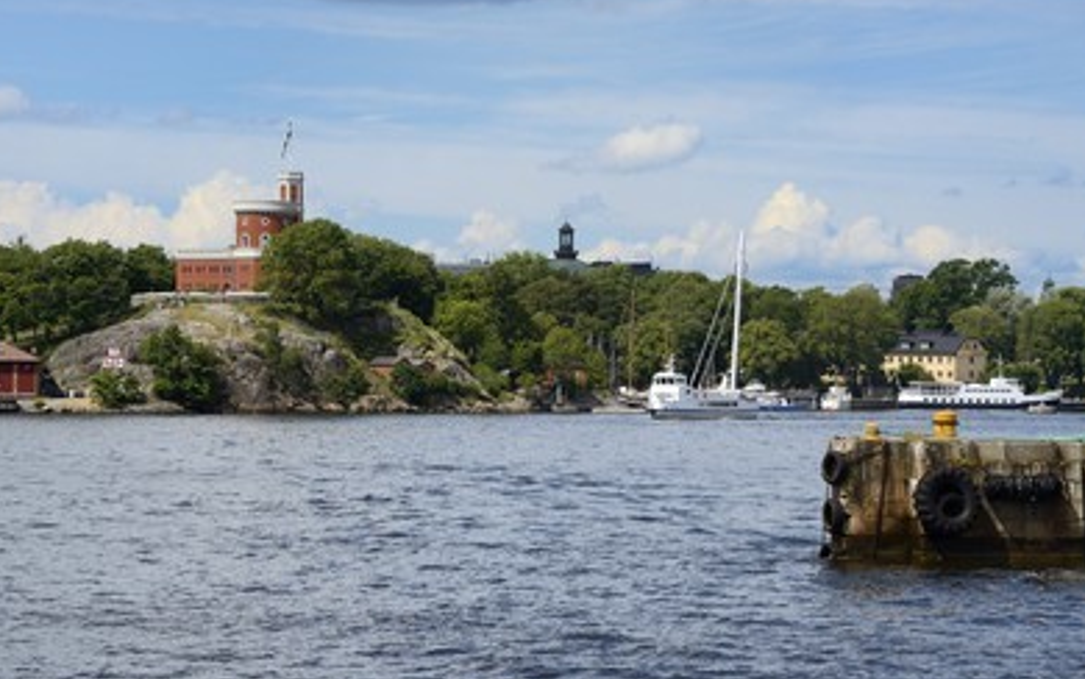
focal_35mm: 148
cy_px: 303
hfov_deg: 14.1
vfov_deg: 8.9
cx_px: 509
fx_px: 4378
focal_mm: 135
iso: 200
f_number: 9
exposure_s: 1/500
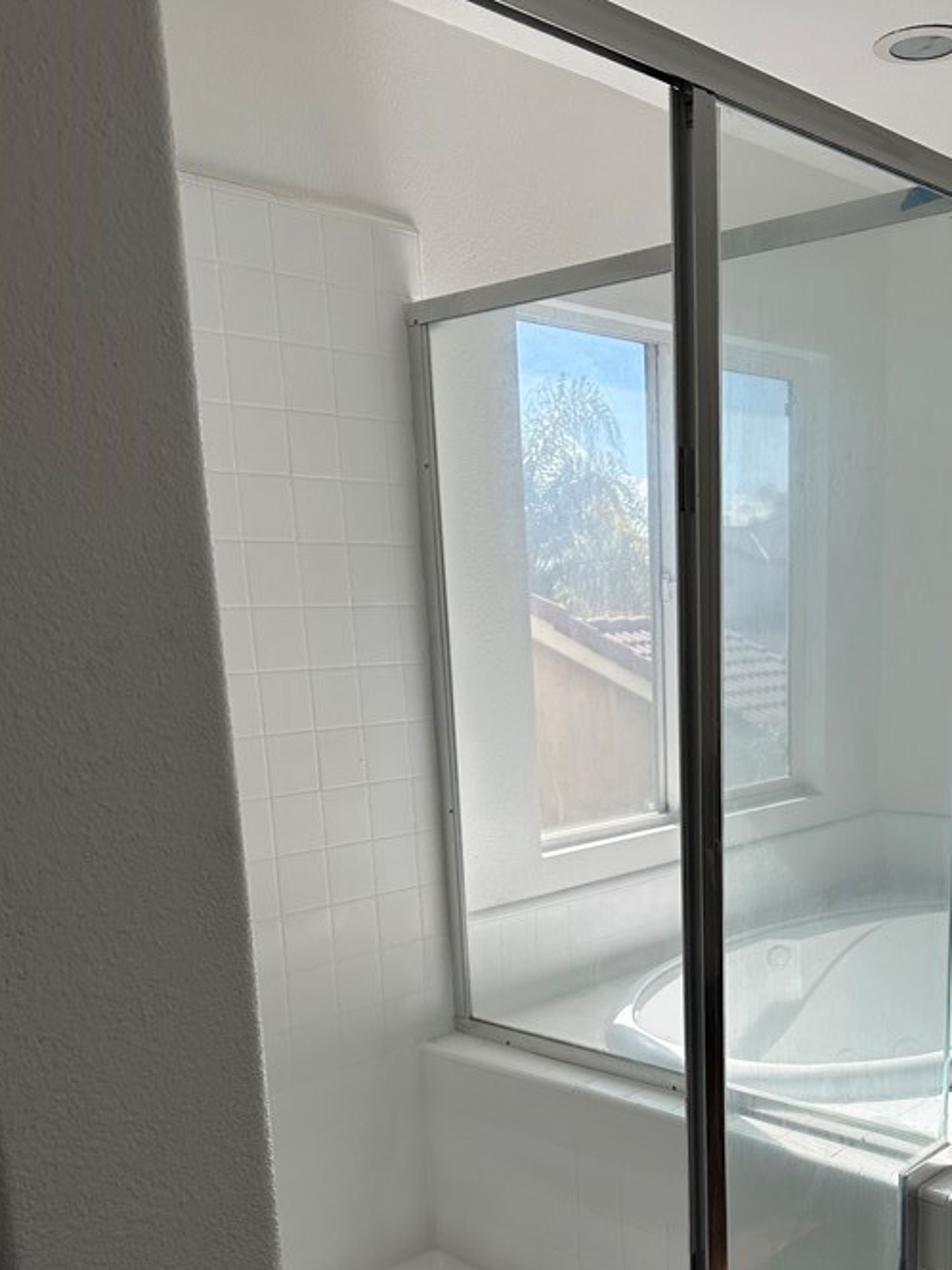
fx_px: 1357
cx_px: 661
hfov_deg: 38.1
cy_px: 910
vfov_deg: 48.7
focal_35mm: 37
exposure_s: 1/1183
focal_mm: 6.86
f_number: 1.78
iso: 80
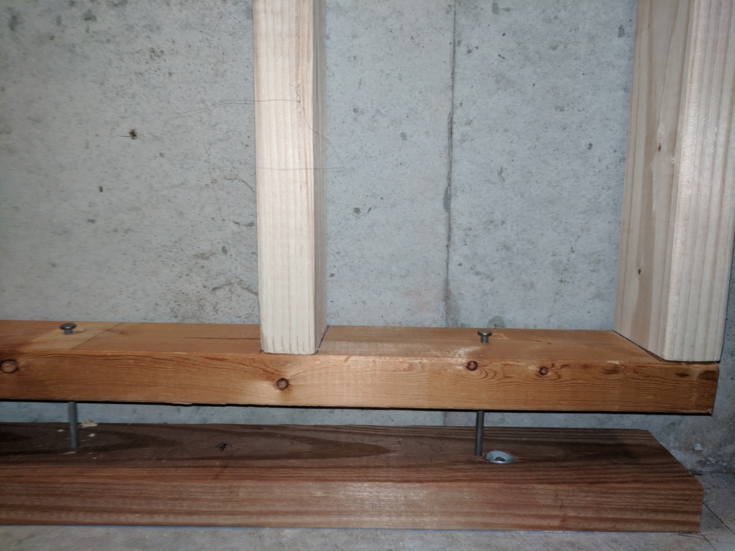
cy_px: 276
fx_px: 552
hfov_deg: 67.3
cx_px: 368
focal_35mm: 26
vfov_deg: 53.1
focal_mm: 4.67
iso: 587
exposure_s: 1/60
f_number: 2
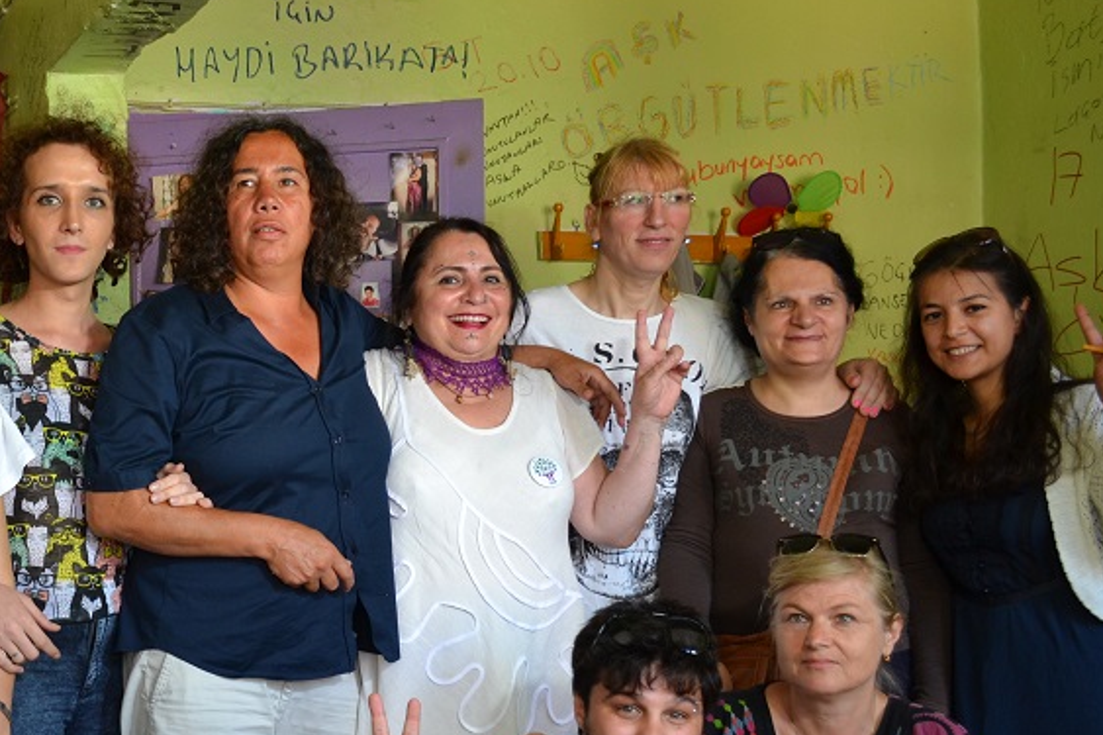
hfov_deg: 39.1
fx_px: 1470
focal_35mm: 48
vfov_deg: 27.7
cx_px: 180
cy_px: 531
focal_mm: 18
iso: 400
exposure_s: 1/30
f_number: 3.5
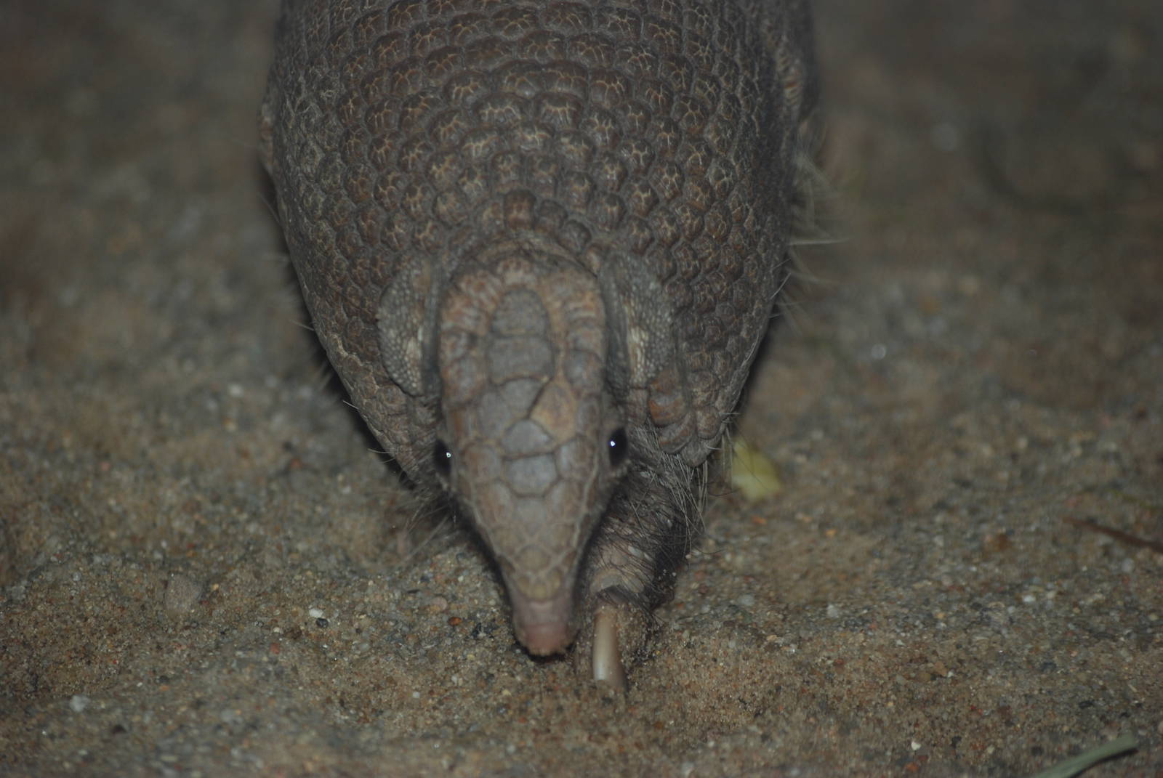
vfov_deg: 5.4
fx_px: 8248
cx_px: 582
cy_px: 389
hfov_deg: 8.1
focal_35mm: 255
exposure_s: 1/60
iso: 200
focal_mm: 170
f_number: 4.8
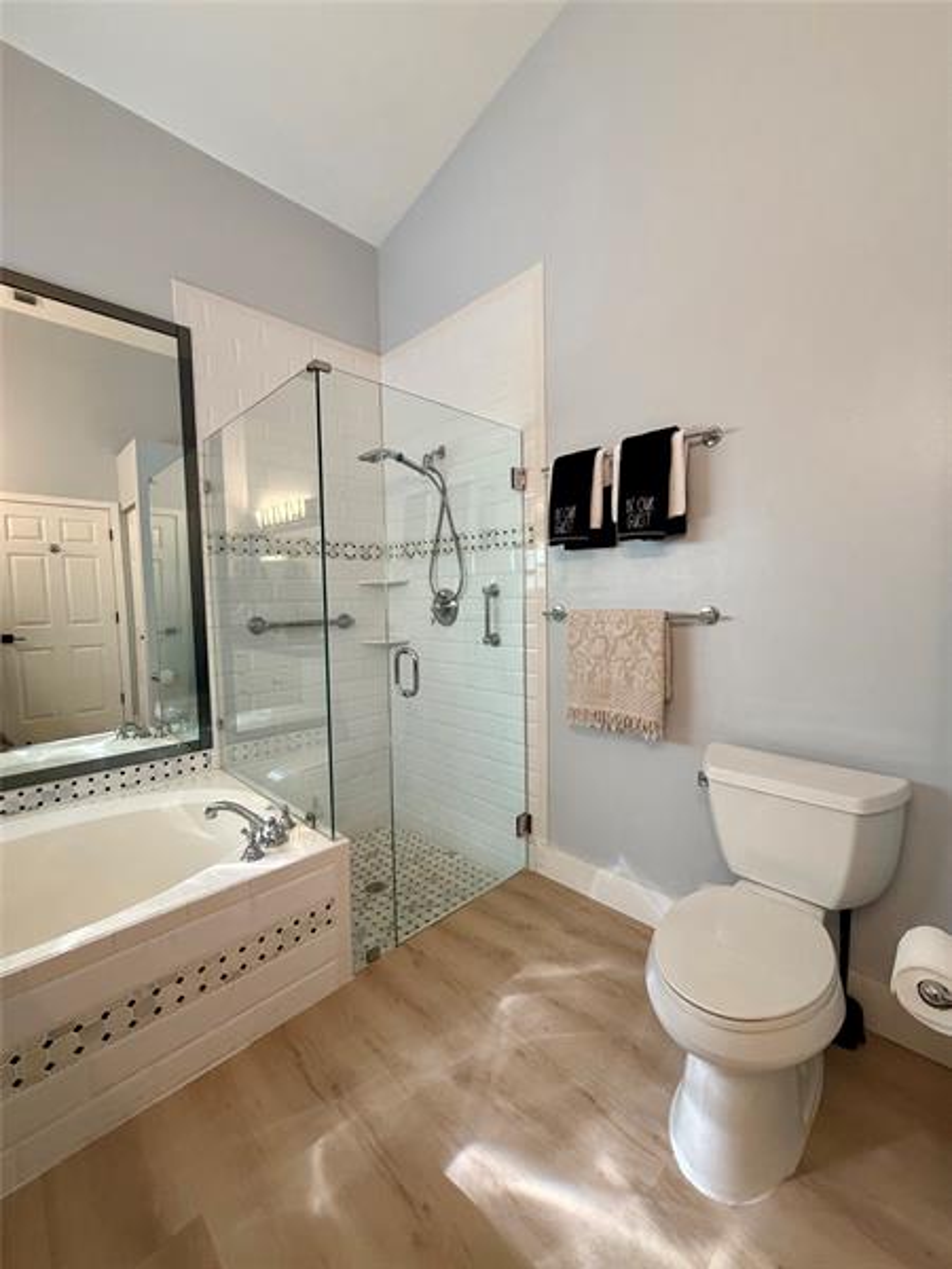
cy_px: 634
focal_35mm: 14
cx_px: 476
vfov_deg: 102.1
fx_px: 513
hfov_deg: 85.7
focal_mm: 2.22
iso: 250
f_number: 2.2
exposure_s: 1/60
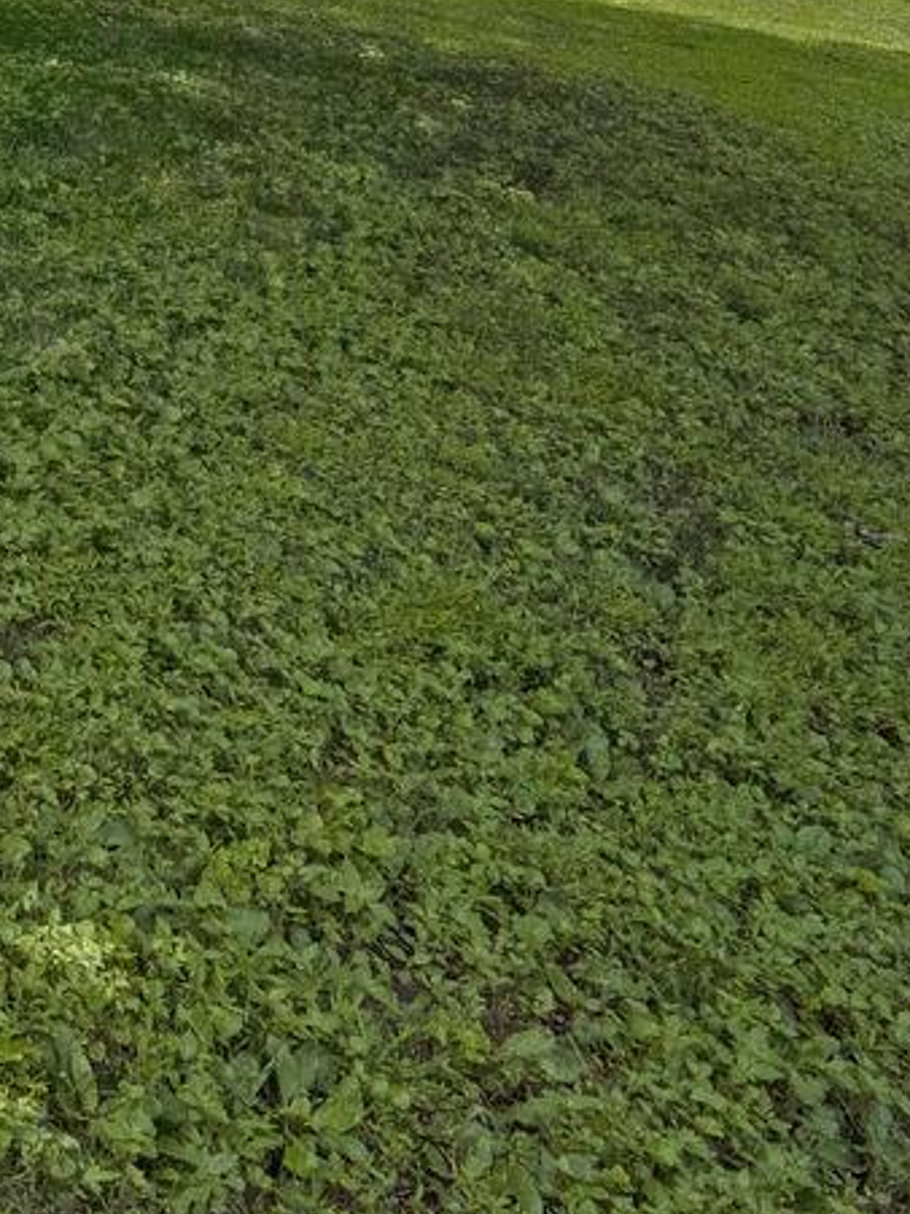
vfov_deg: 29.1
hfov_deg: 18.6
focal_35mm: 59
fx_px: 2069
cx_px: -773
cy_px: -167
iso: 800
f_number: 8
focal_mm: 16
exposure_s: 1/2500
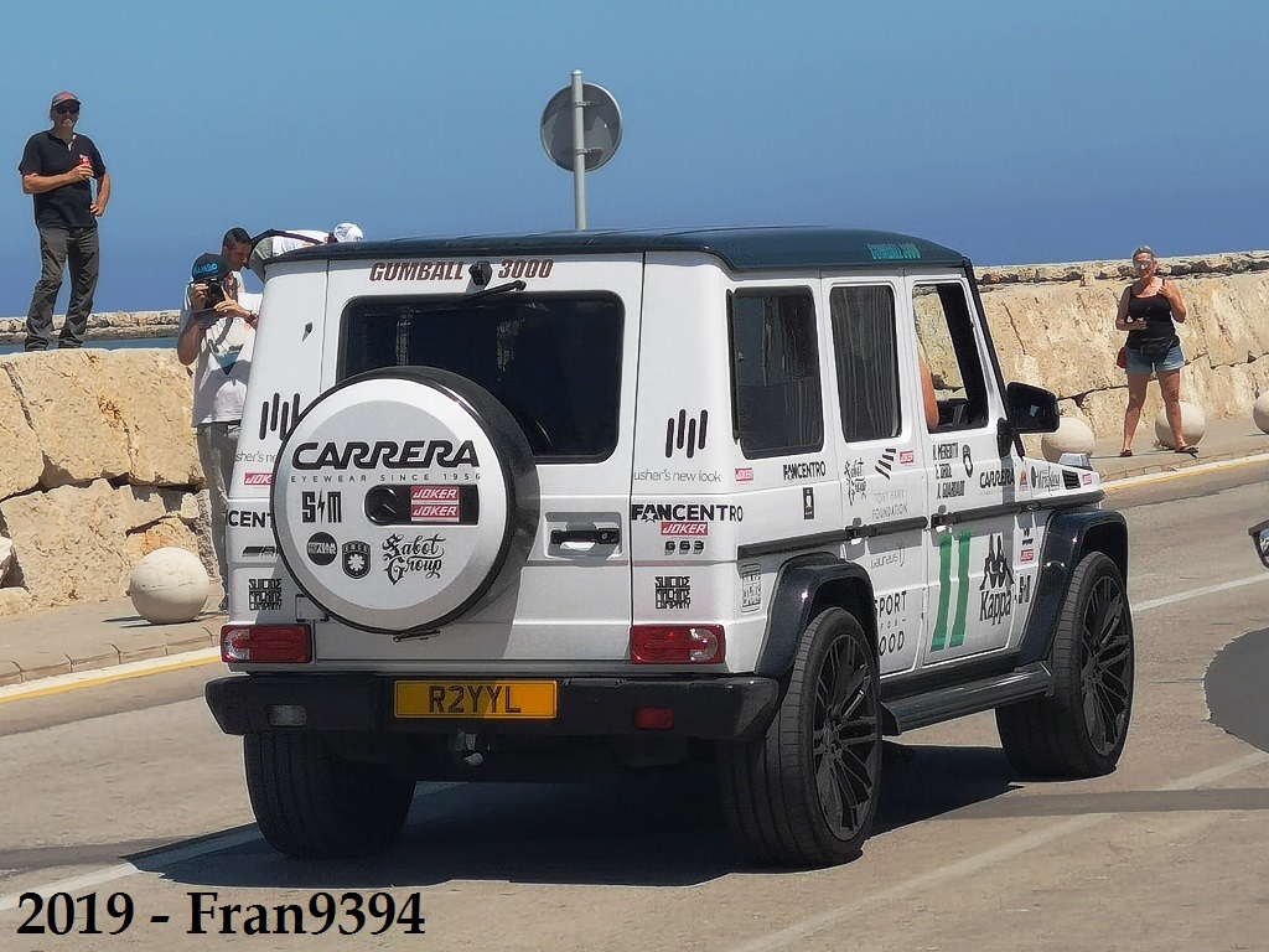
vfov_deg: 18.2
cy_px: 476
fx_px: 2969
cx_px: 634
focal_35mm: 81
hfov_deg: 24.1
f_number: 2.4
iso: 50
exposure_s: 1/2326
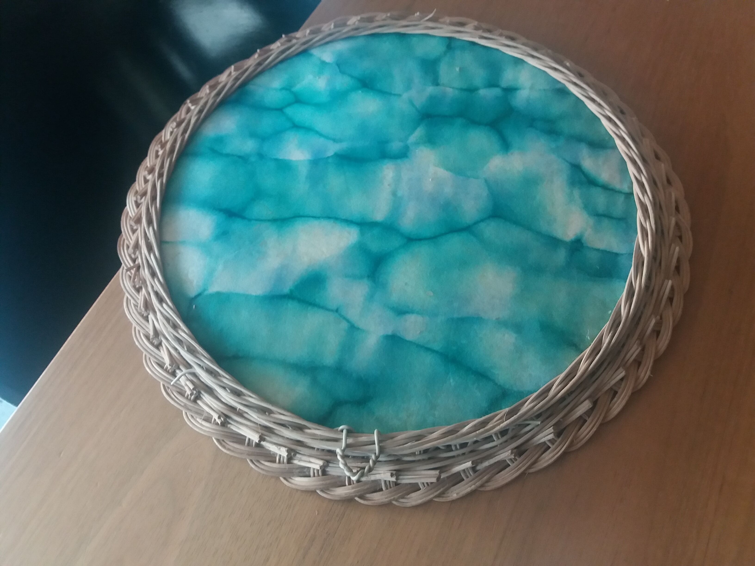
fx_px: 611
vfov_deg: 49.7
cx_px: 378
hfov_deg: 63.4
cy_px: 283
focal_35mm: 28
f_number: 1.9
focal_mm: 3.7
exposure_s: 1/33
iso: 160
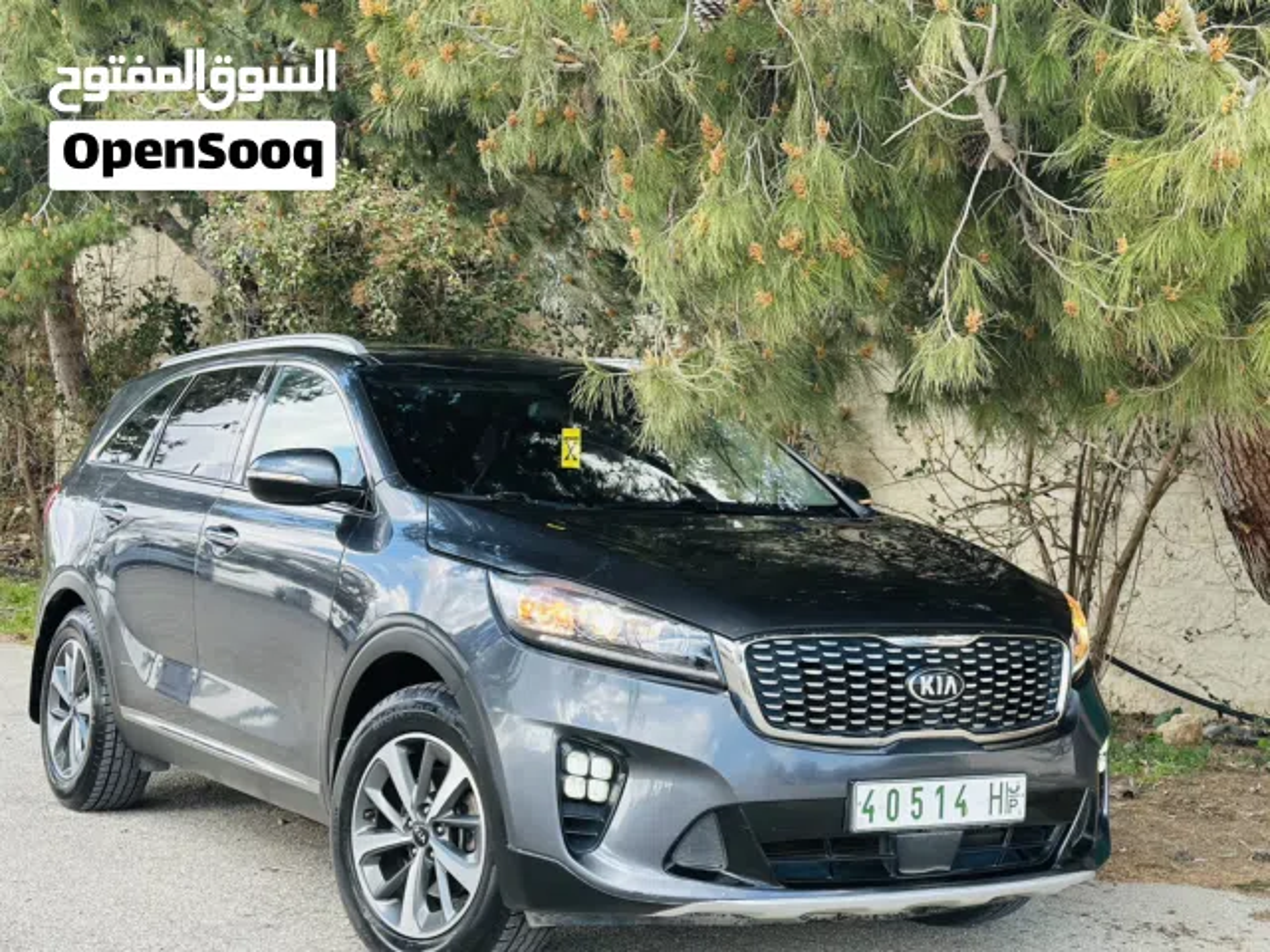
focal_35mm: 48
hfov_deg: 39.7
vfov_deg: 30.3
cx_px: 635
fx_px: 1761
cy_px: 476
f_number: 1.78
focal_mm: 6.86
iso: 80
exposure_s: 1/532
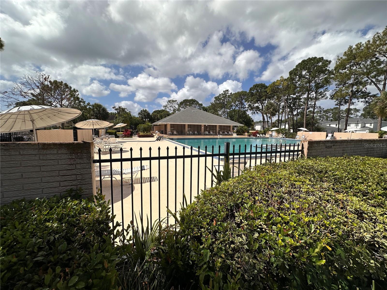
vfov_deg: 85.7
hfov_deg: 102.1
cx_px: 194
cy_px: 145
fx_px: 157
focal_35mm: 14
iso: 40
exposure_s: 1/4292
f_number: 2.2
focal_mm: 2.22
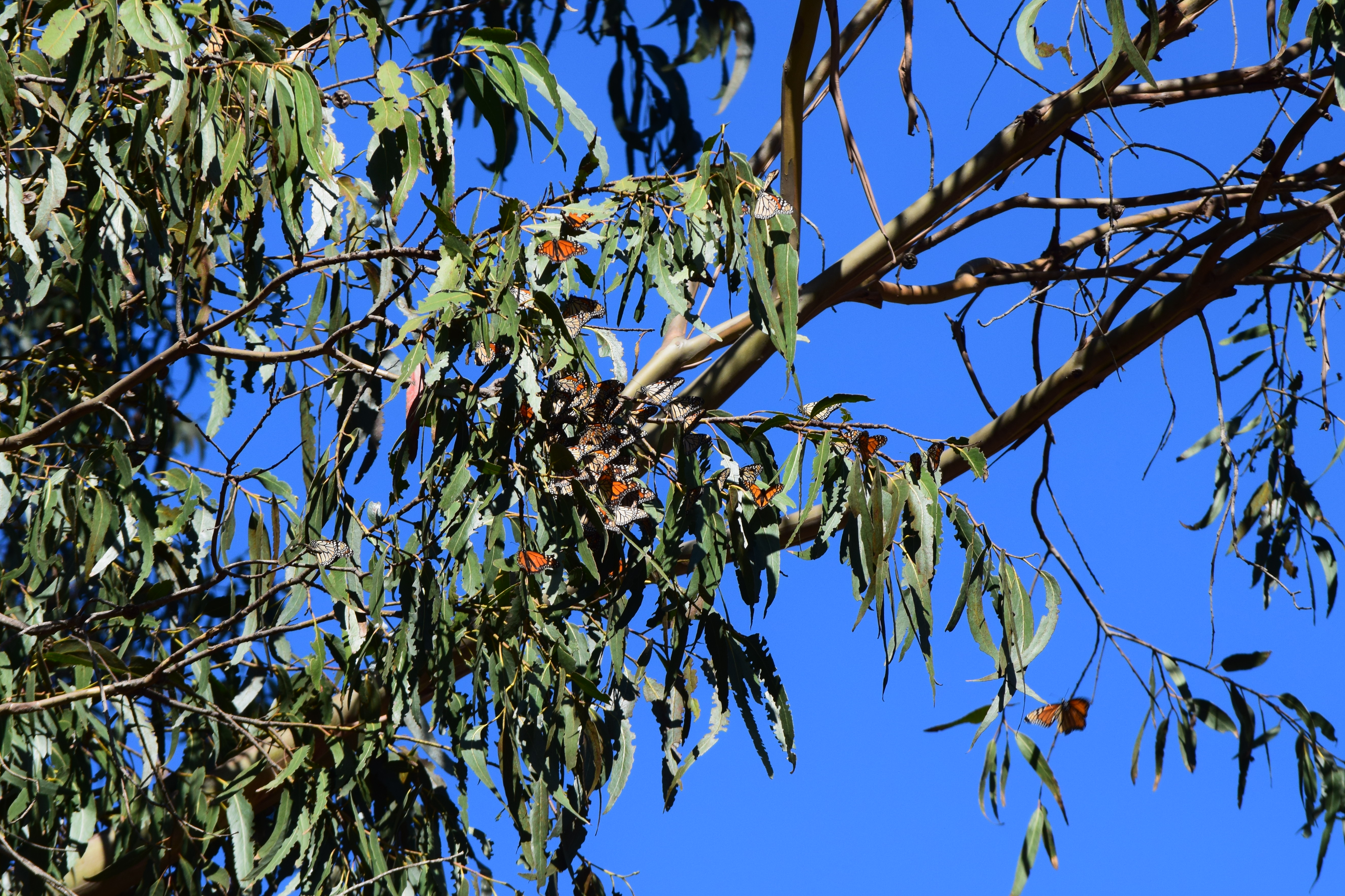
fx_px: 12701
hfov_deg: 6.1
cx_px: 616
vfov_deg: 4.0
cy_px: 418
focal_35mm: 340
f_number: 11
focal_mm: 200
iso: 400
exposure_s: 1/320
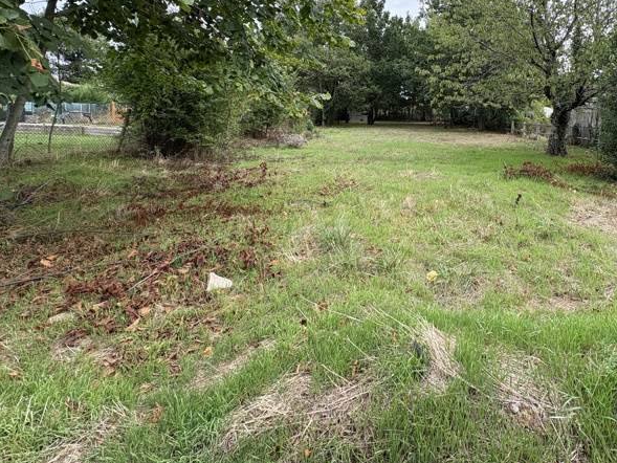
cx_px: 400
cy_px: 155
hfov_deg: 82.4
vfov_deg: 66.9
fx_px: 339
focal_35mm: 19
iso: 40
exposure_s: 1/440
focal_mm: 2.22
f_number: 2.2
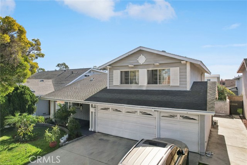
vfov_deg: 57.2
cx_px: 124
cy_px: 82
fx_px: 151
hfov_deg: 78.6
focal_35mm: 22
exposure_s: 1/2500
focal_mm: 8.4
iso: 100
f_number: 2.8
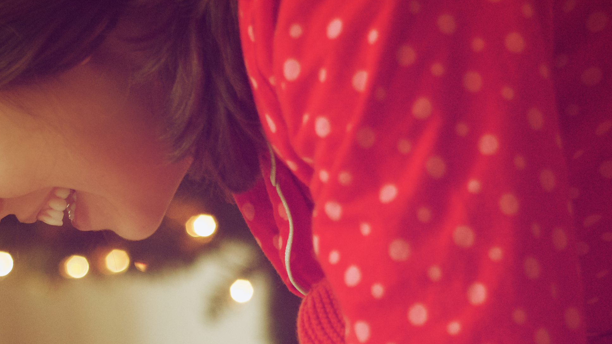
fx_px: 2629
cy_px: 322
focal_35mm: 162
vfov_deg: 7.5
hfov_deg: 13.3
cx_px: 268
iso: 2500
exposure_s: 1/500
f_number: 2
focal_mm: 50
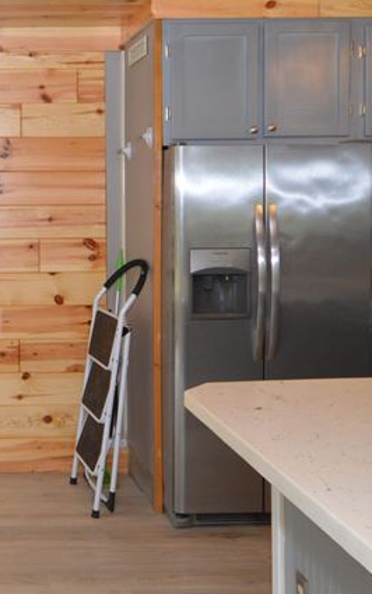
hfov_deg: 25.7
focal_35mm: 46
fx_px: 745
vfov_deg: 43.3
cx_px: -50
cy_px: 241
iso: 450
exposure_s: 1/60
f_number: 4
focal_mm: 10
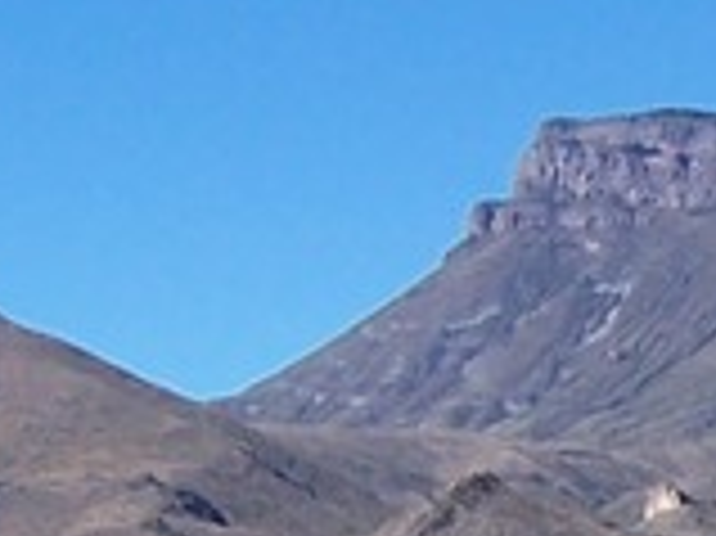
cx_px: 1184
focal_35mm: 208
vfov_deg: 7.0
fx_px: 4299
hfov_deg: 9.2
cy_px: 856
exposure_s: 1/1000
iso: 80
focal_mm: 5.5
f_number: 3.4
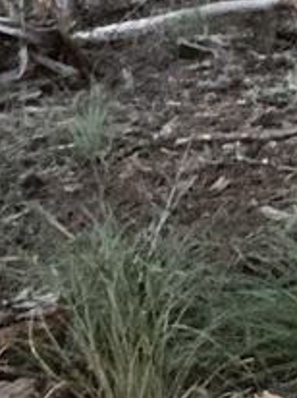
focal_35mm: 112
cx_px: 351
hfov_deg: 12.9
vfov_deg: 17.6
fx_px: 1284
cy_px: 203
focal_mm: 2.71
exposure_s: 1/34
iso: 320
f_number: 2.2
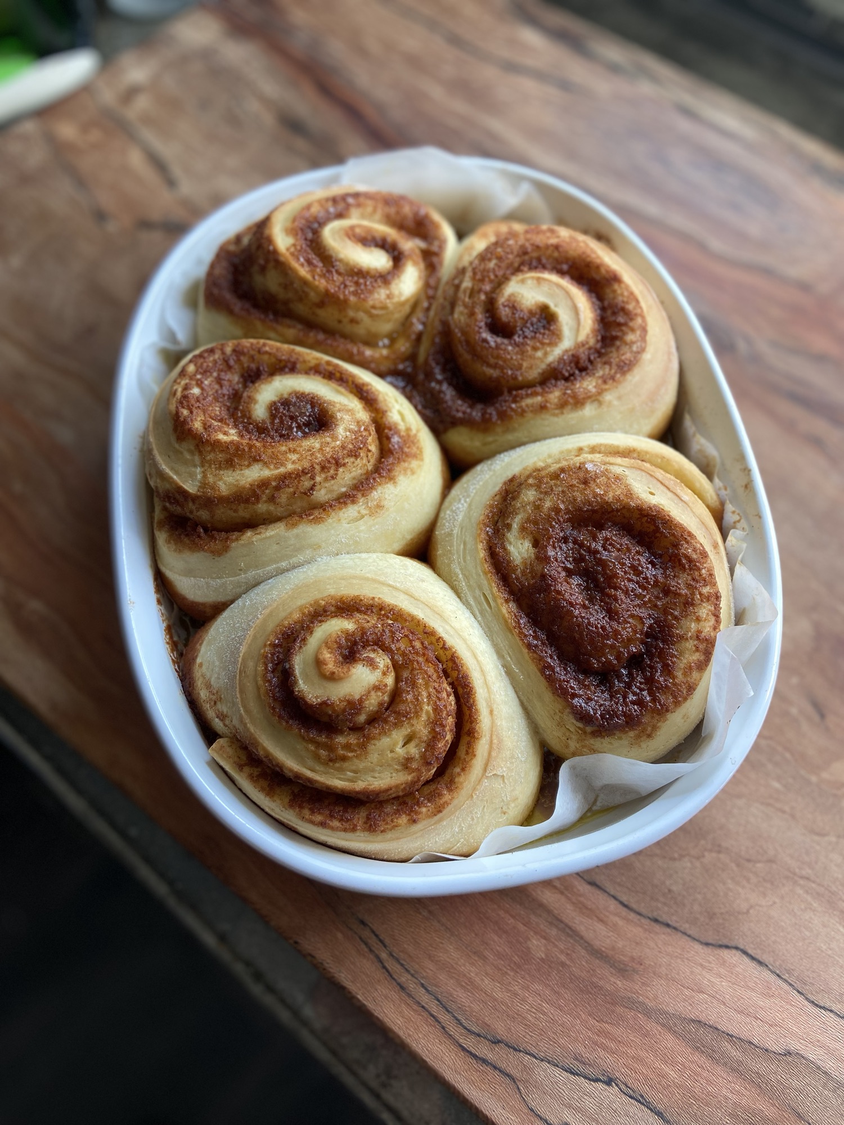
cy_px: 562
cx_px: 422
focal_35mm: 26
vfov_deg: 67.3
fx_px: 845
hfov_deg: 53.1
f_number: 1.8
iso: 50
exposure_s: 1/125
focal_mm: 4.25
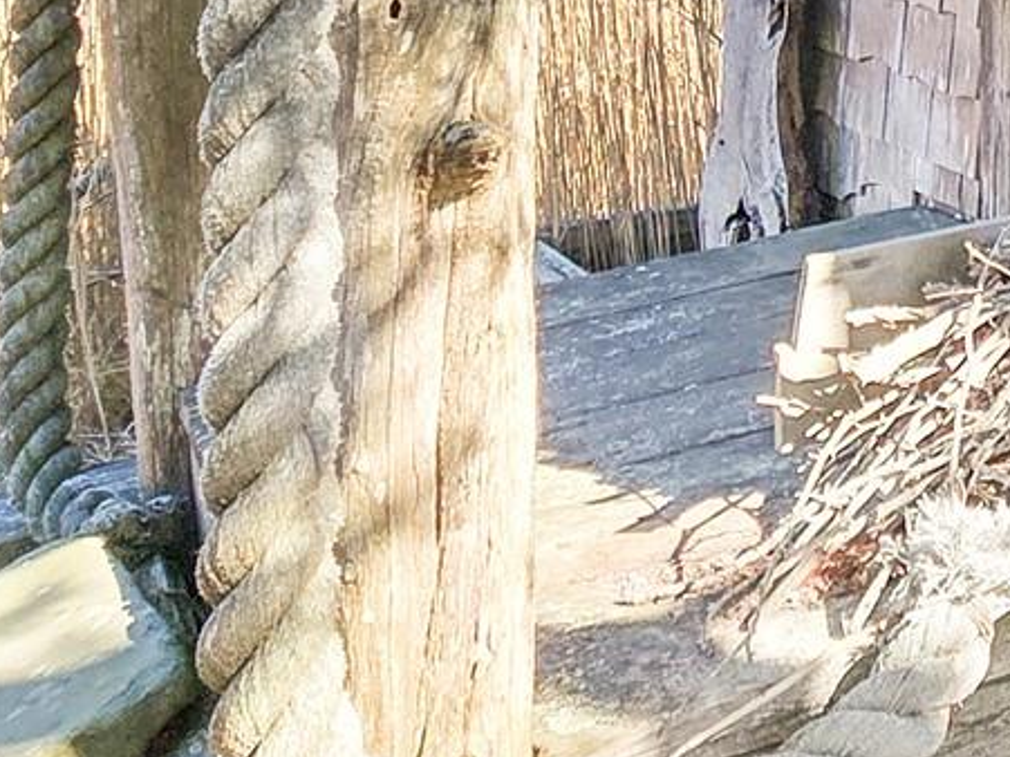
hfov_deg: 25.7
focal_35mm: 59
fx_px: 1721
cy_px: -381
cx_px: 1456
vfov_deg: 21.0
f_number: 2.2
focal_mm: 2.2
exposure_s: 1/570
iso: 50
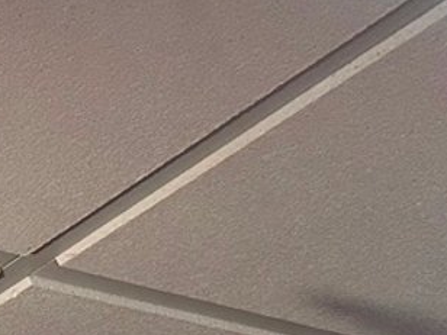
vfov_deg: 10.7
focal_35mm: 118
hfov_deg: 13.4
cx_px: -546
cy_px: 806
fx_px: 1524
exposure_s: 1/60
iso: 250
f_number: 1.78
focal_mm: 6.86
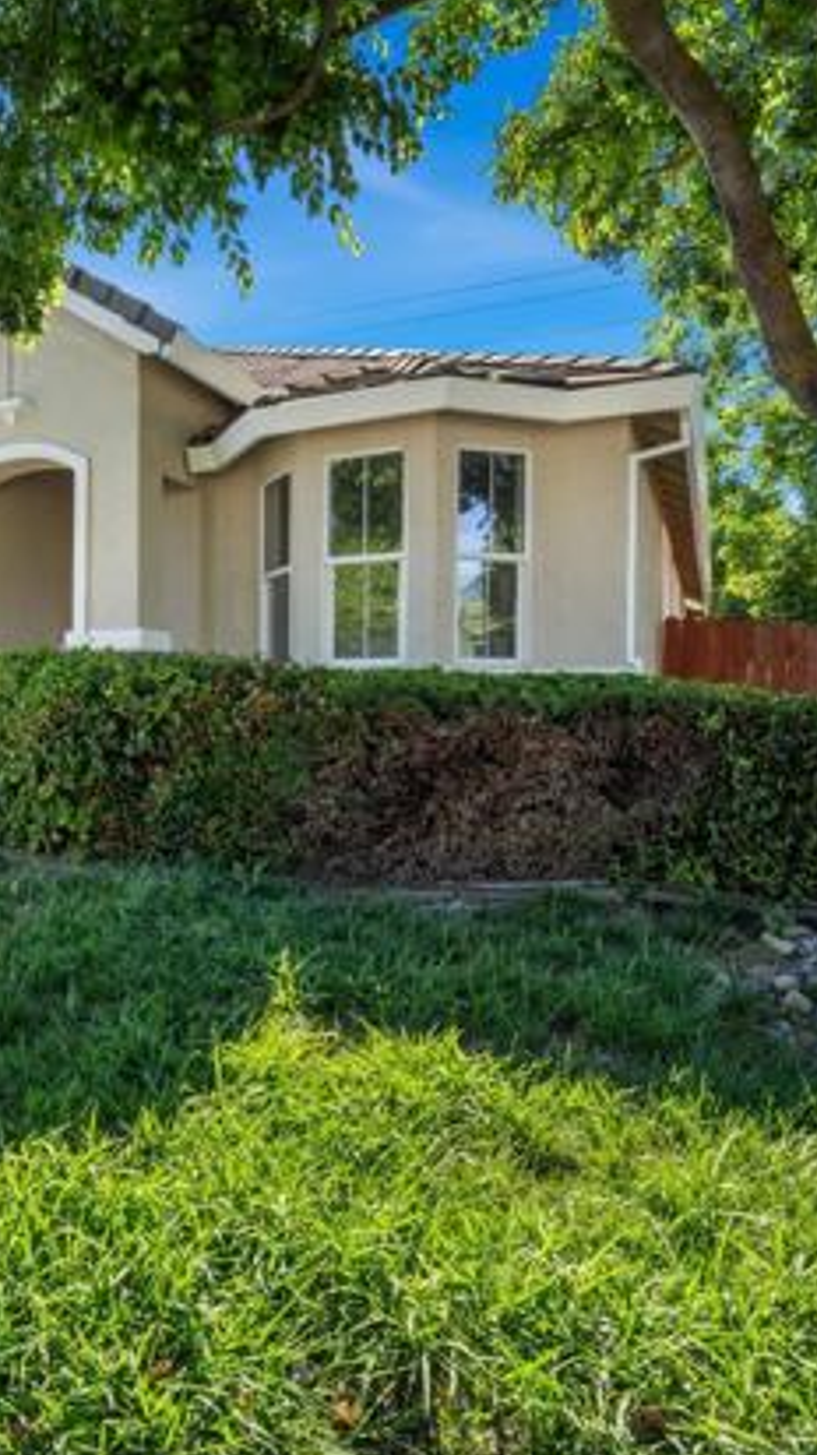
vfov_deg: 71.9
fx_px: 1002
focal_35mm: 26
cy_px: 731
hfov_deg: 41.2
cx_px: 99
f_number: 14
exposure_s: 1/125
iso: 400
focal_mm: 16
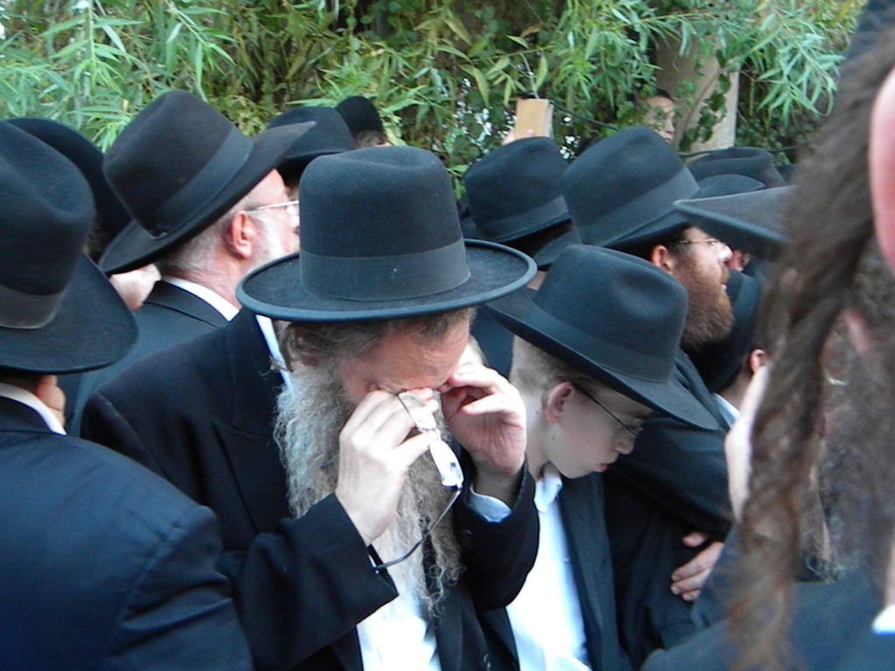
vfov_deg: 26.1
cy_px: 336
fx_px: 1448
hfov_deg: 34.3
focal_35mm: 56
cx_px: 448
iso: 794
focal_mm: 10.1
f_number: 4.1
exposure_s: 1/64.7
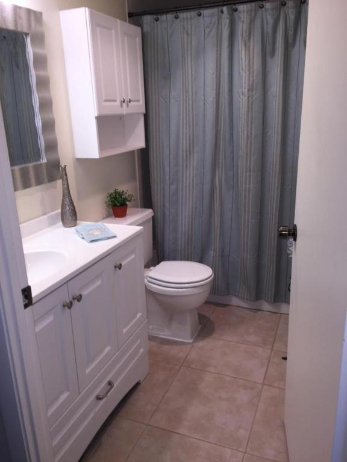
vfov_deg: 61.7
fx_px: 388
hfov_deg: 48.2
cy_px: 231
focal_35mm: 29
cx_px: 174
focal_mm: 4.15
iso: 32
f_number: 2.2
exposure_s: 1/30
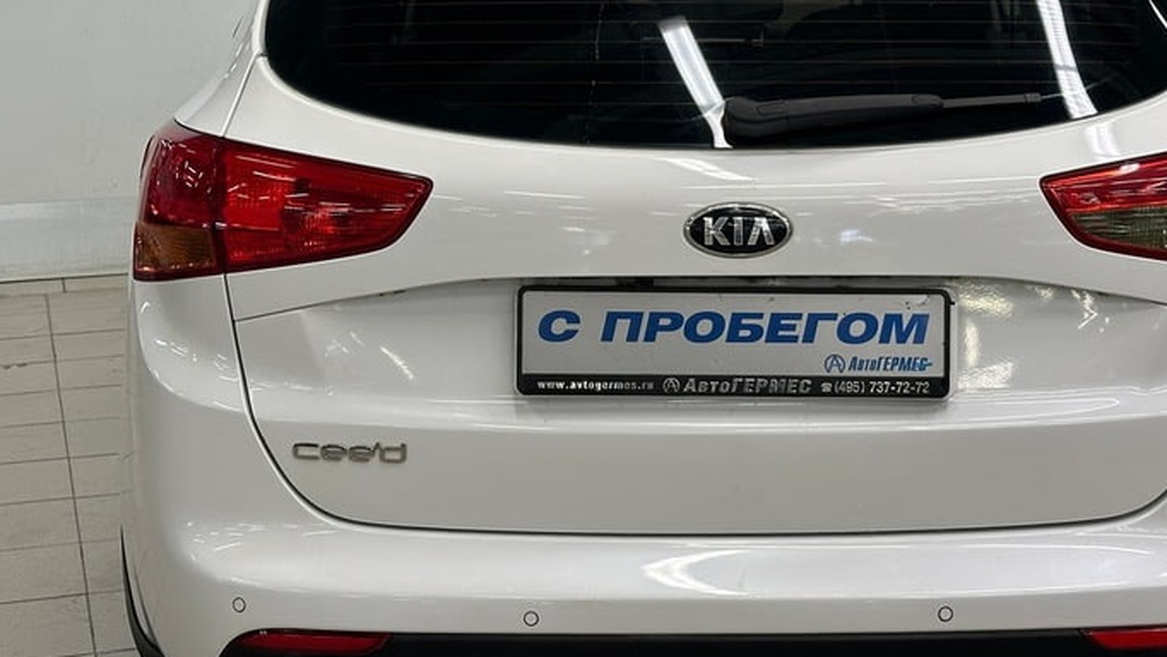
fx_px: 2136
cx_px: 726
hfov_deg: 30.4
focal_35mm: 69
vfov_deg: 17.5
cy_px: 247
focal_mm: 6.86
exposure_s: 1/100
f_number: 1.78
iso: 80
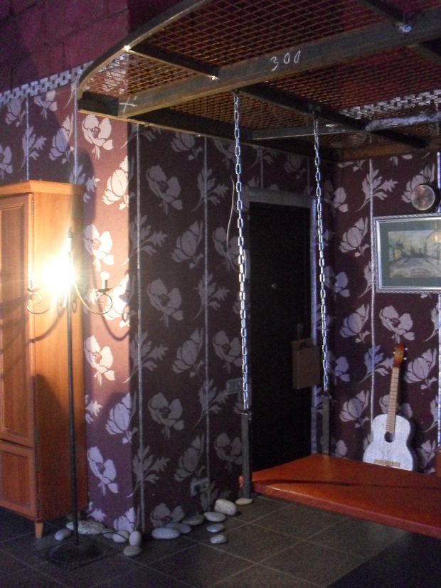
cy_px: 294
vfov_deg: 49.0
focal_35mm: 38
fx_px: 646
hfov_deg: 37.7
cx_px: 220
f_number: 2.8
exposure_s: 1/8
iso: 400
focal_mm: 6.3
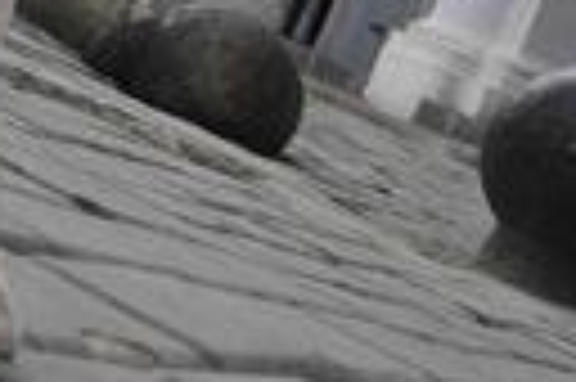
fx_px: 2429
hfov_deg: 11.0
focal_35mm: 152
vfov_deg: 8.3
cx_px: -886
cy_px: -535
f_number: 6.3
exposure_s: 1/1000
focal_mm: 18
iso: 400
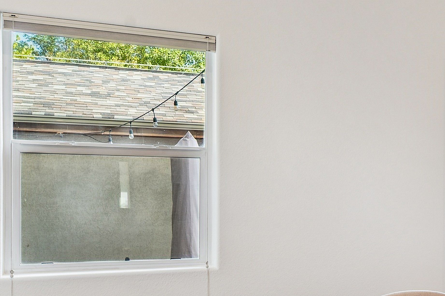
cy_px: 234
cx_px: 564
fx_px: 749
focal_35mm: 61
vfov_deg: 22.1
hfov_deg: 28.0
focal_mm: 18.5
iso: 400
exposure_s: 1/40
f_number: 9
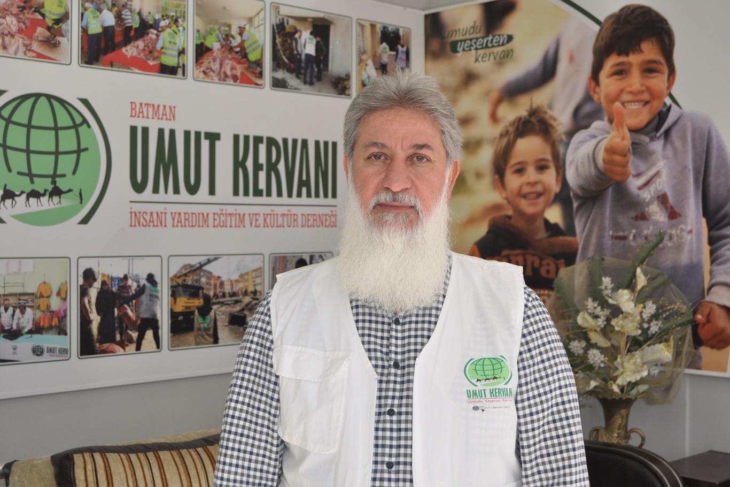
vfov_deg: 26.5
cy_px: 244
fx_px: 1034
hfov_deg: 38.9
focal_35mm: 51
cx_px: 365
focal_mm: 34
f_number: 4.5
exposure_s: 1/80
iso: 400
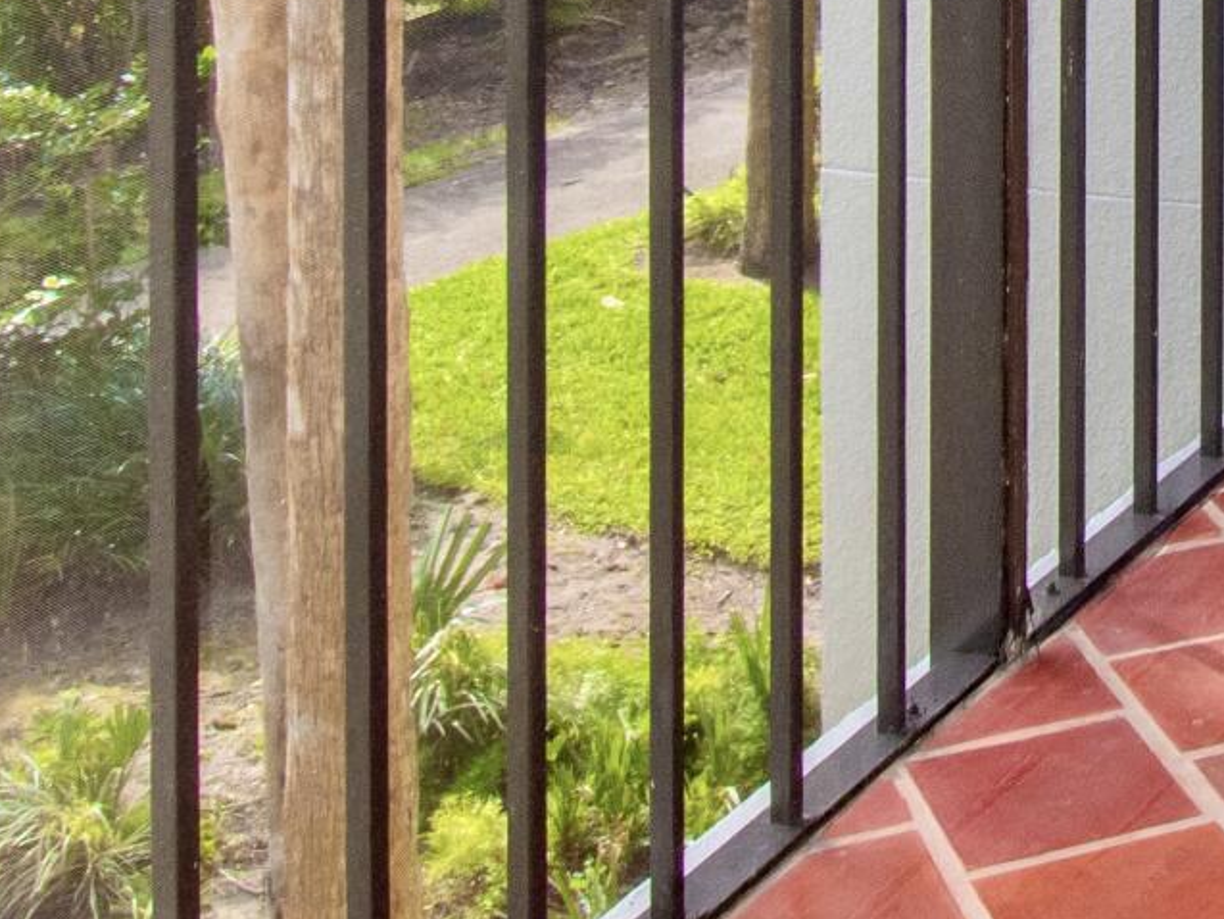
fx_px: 2763
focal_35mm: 78
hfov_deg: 22.8
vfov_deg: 16.4
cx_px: 1508
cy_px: -629
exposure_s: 1/200
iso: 220
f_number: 10
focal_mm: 11.5
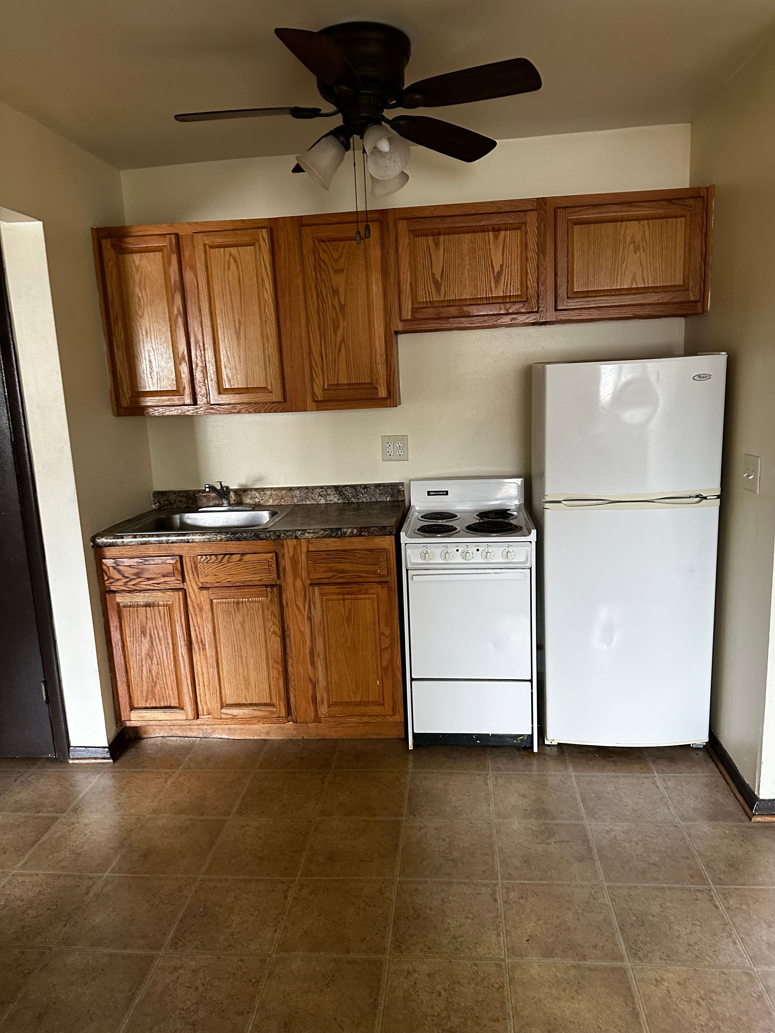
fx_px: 716
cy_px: 516
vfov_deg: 71.6
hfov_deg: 56.8
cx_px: 388
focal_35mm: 24
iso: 320
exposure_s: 1/60
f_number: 1.78
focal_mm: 6.86
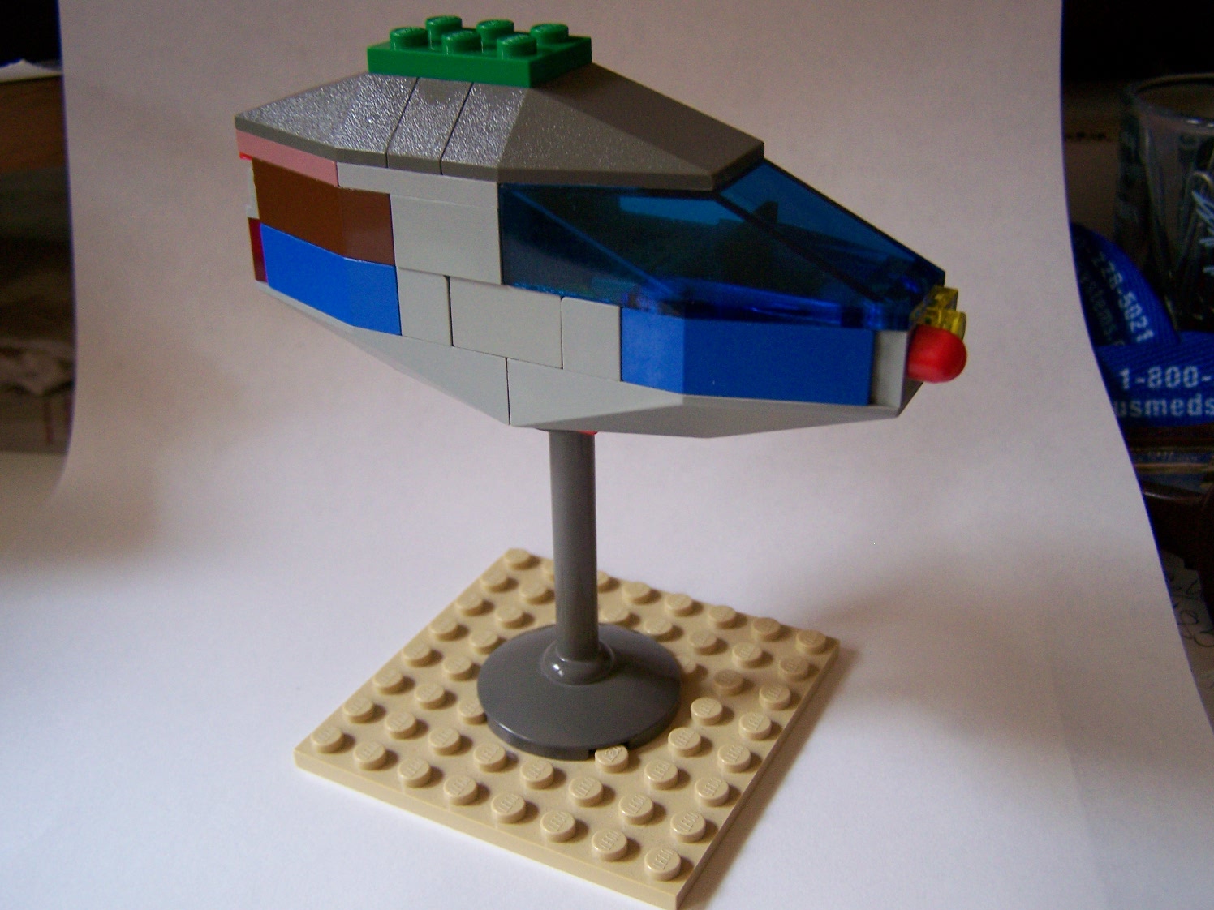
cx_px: 607
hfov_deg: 49.0
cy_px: 455
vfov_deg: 37.7
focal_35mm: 38
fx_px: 1333
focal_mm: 6.3
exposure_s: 1/15
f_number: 2.8
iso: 160
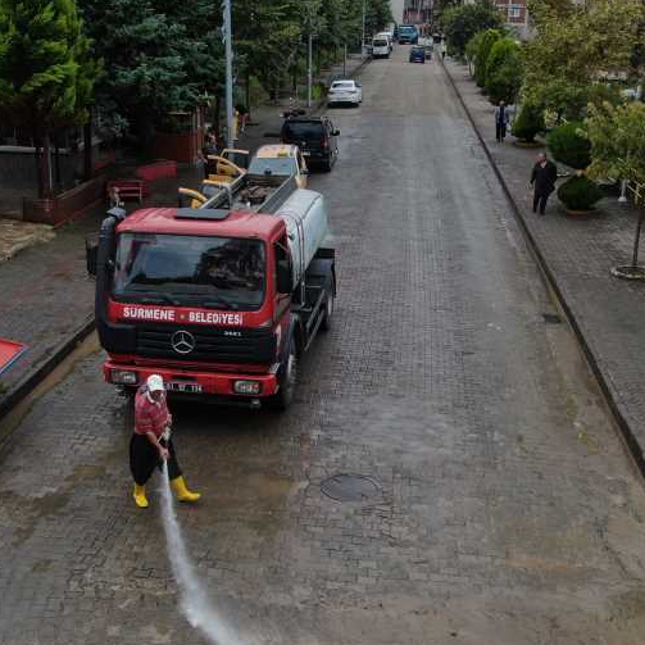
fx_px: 949
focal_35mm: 45
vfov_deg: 37.5
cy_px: 353
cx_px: 307
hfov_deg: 37.5
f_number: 2.8
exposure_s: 1/640
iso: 100
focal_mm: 4.39
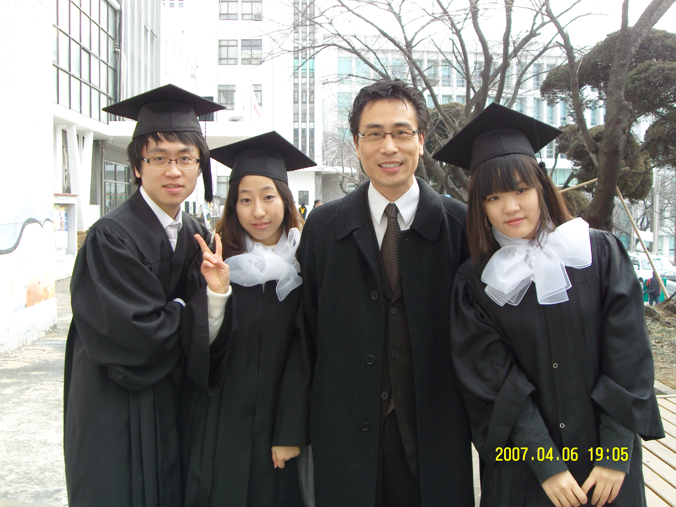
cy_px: 254
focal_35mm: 37
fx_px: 723
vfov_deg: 38.7
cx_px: 338
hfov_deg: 50.1
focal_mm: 6.2
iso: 80
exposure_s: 1/160
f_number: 2.8
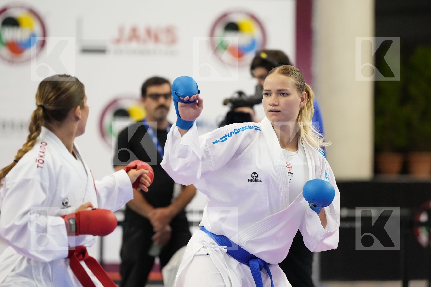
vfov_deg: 4.6
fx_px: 3591
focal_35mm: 300
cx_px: 216
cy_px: 144
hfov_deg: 6.9
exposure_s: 1/1000
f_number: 2.8
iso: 3200
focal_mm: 200
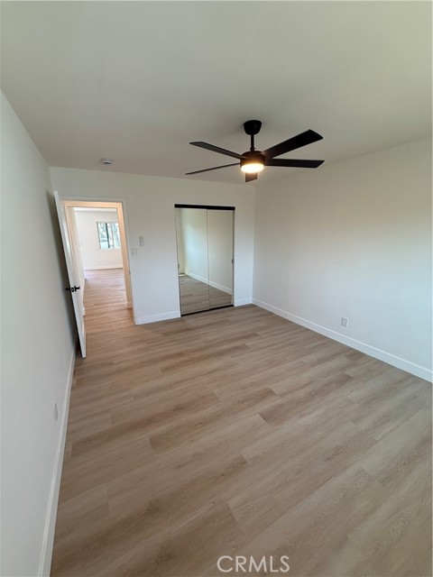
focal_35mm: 14
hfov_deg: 85.7
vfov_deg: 102.1
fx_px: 233
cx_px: 216
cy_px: 288
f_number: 2.2
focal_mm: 2.22
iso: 125
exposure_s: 1/124
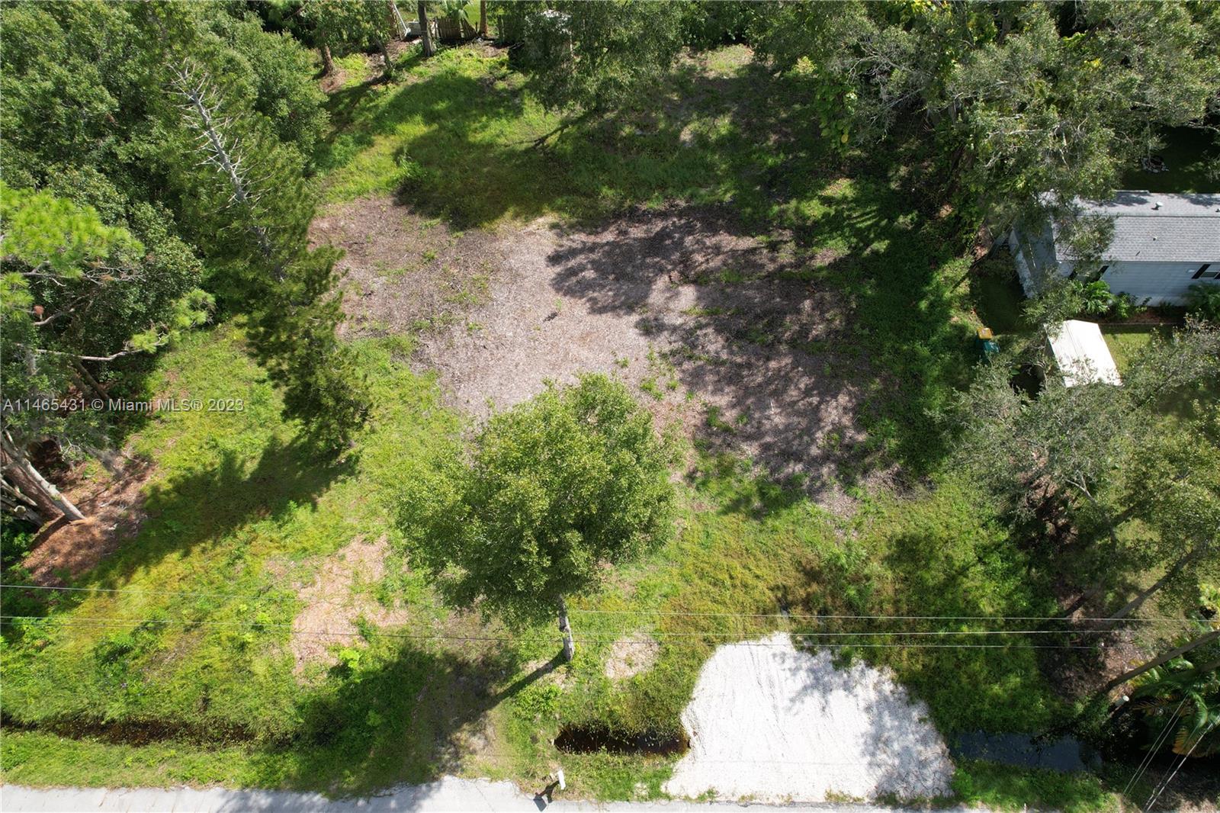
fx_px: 745
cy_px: 406
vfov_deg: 57.2
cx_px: 610
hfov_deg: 78.6
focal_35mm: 22
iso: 100
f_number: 2.8
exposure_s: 1/50
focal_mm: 8.38
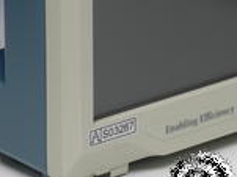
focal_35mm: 388
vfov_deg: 3.8
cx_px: 237
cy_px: -3
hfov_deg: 5.1
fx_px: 2654
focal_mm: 73
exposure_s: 1/10
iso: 400
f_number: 11
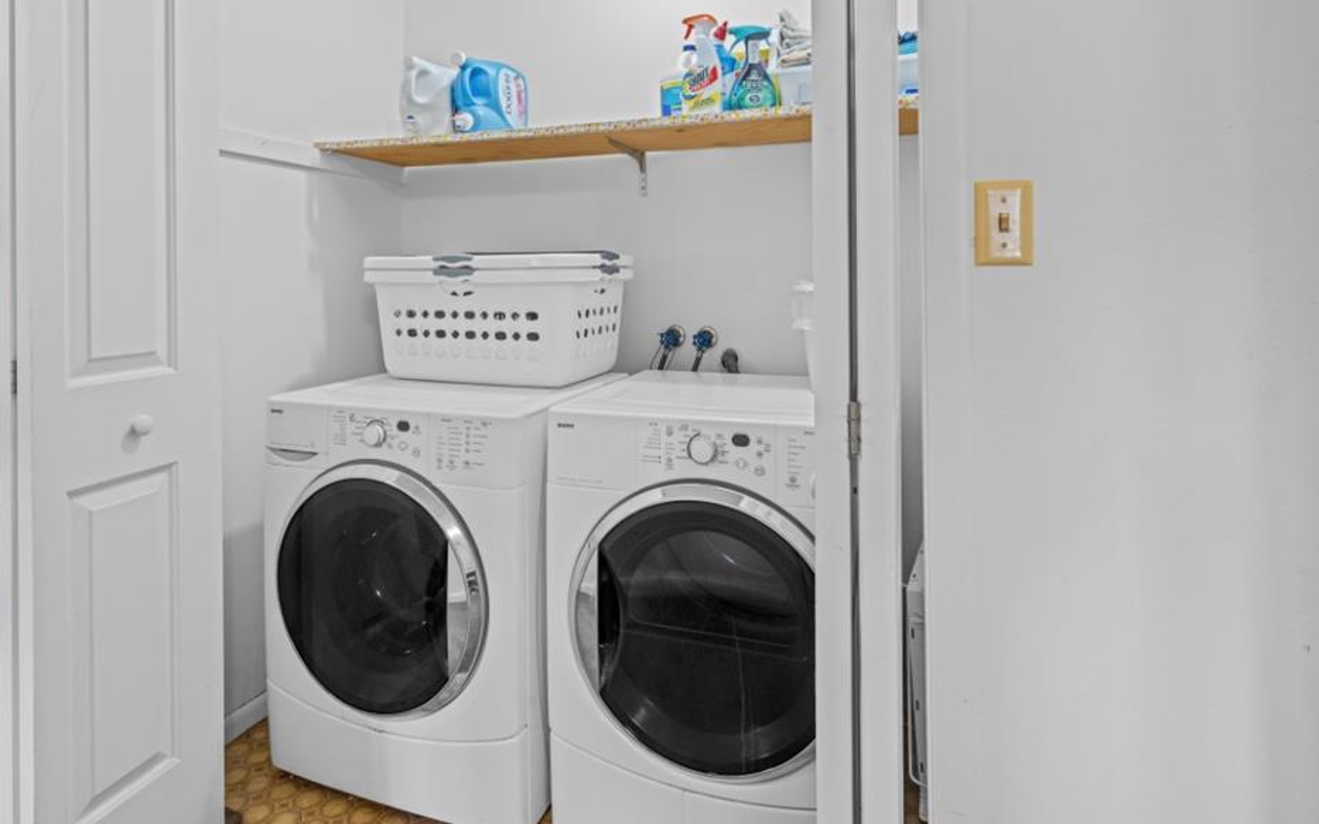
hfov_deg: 87.9
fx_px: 683
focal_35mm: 19
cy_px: 379
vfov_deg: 62.1
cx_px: 625
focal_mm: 17
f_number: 5.6
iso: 1250
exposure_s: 1/8
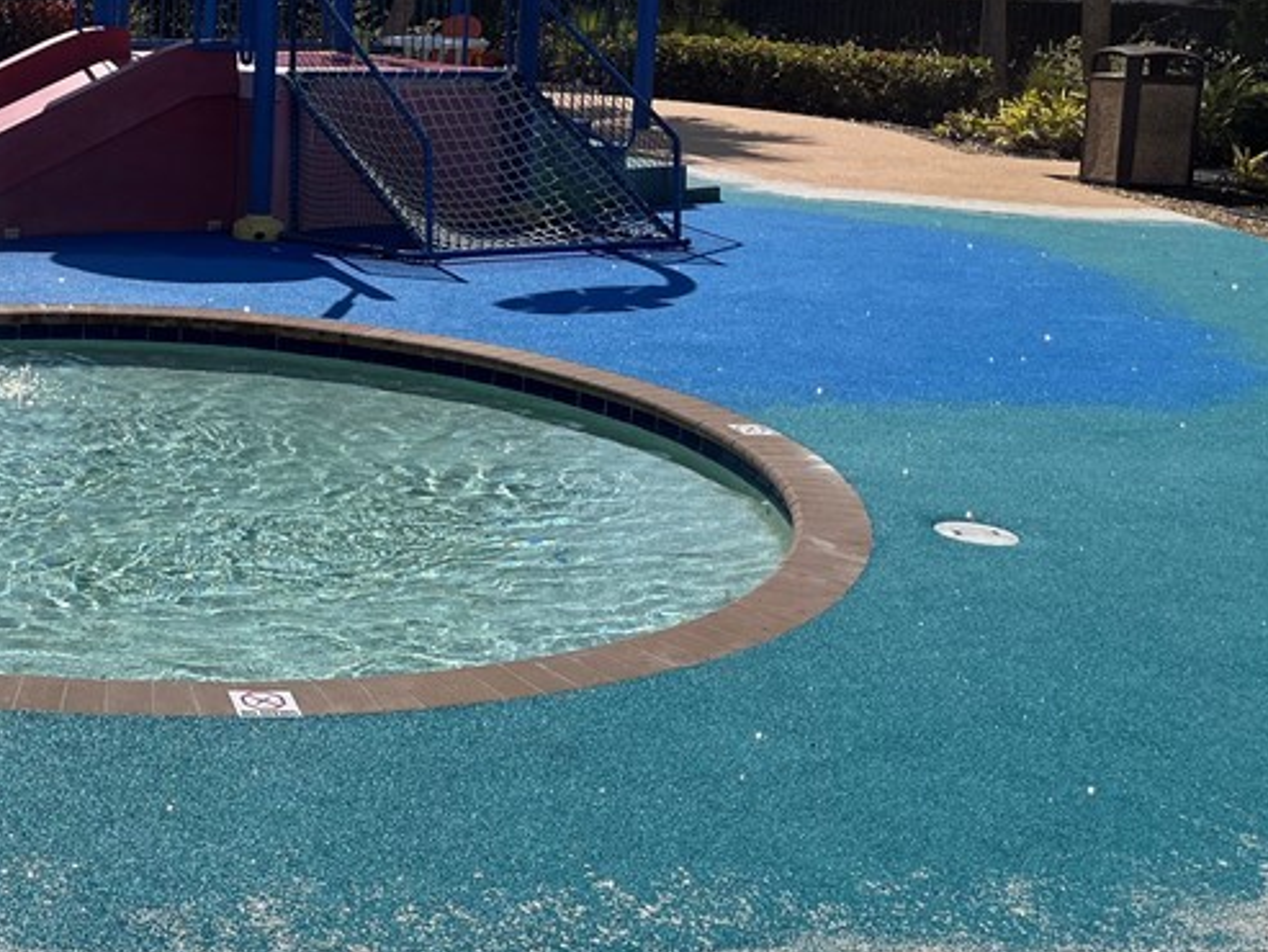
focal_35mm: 54
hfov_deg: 33.8
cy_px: 196
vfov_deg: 26.6
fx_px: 1979
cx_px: 144
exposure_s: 1/7353
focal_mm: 5.1
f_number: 1.6
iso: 50
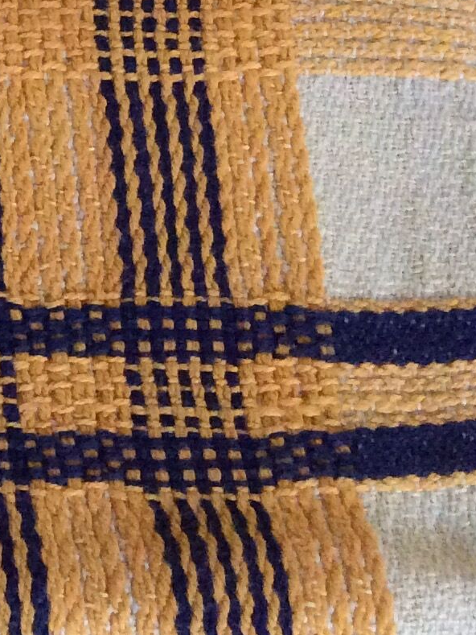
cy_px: 93
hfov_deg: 13.0
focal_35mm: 105
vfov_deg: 18.5
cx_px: -331
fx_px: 1925
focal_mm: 3.3
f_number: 2.4
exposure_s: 1/17
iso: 320
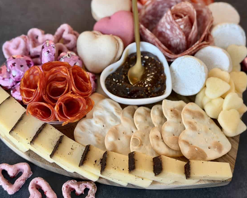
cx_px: 122
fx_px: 373
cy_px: 98
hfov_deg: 36.6
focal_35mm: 51
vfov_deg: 29.7
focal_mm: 6.8
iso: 250
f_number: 1.8
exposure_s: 1/40
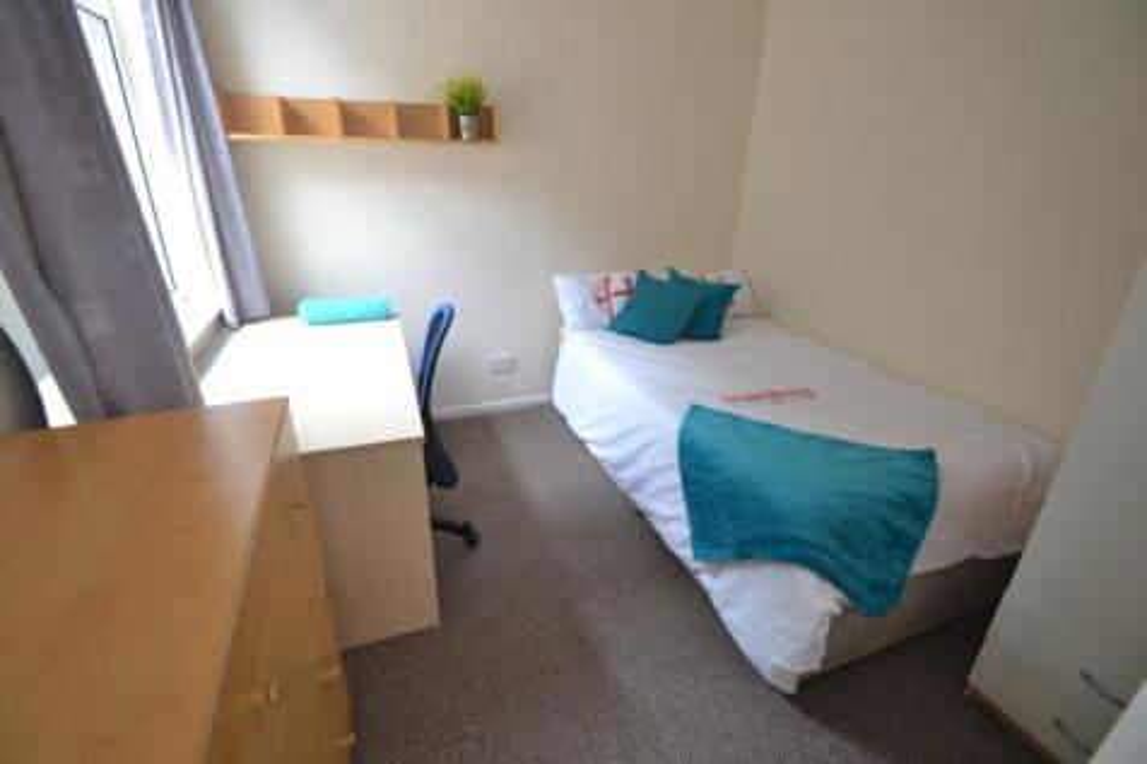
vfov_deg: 77.3
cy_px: 382
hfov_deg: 100.4
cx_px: 574
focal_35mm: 15
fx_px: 478
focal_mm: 10
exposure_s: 1/60
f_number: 3.5
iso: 500
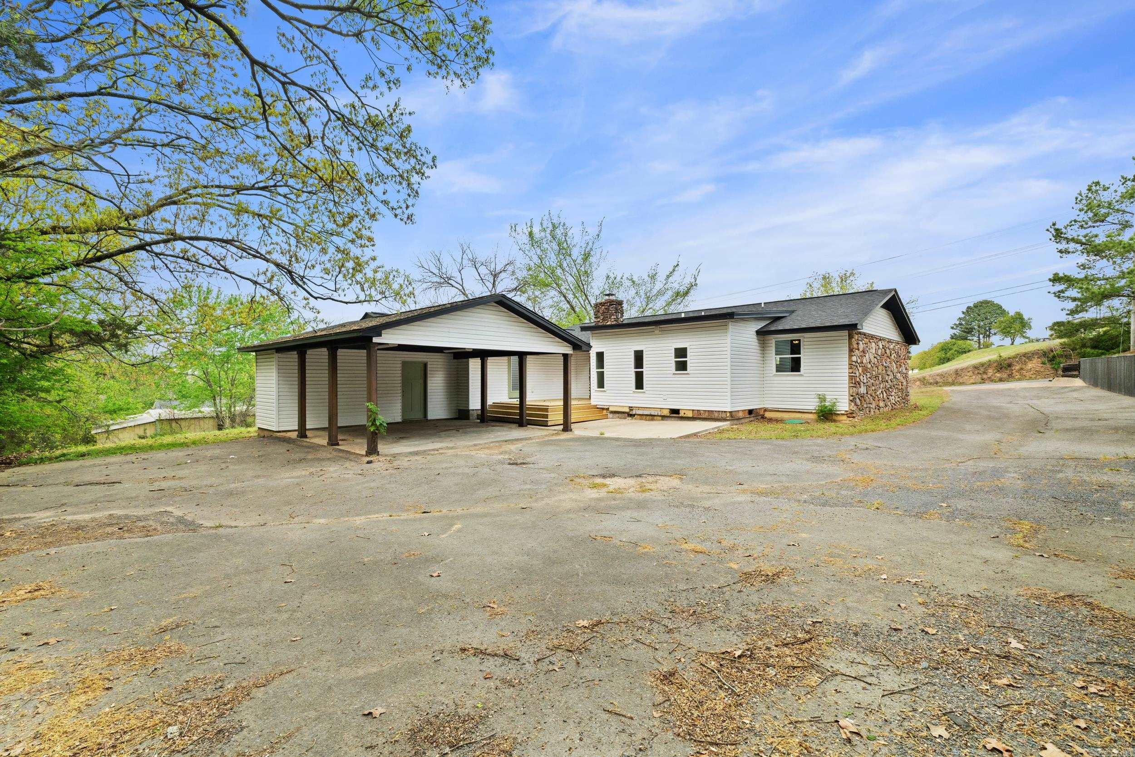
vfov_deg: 77.3
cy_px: 378
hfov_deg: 100.4
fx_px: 473
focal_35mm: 15
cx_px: 568
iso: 400
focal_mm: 10
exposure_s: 1/100
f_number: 8
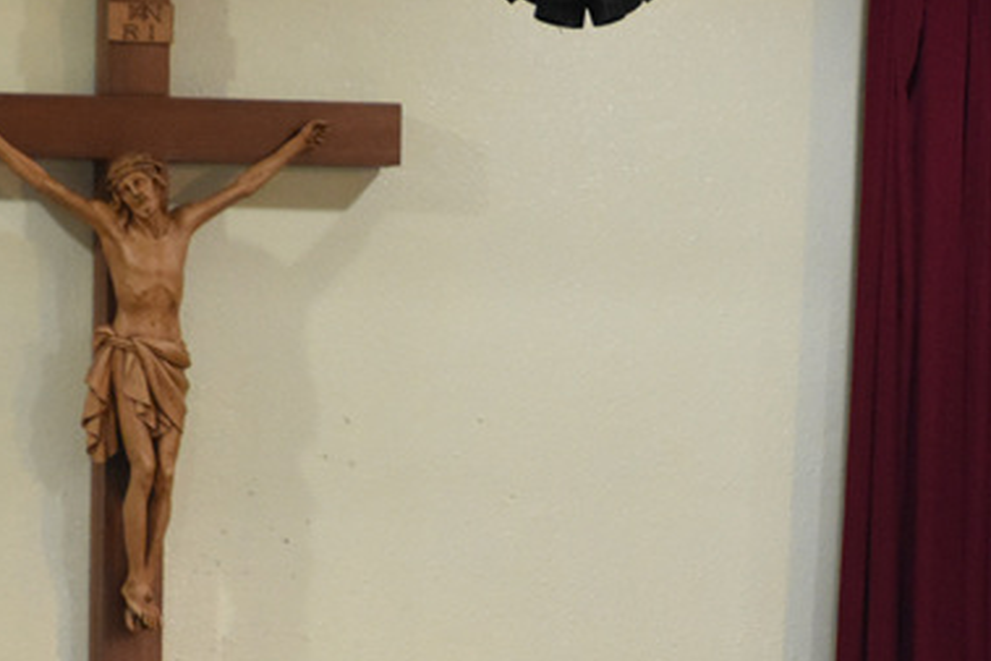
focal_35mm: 413
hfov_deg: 5.0
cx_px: 682
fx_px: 11373
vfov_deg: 3.3
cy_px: 695
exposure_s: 1/60
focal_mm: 116
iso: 3600
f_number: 5.6
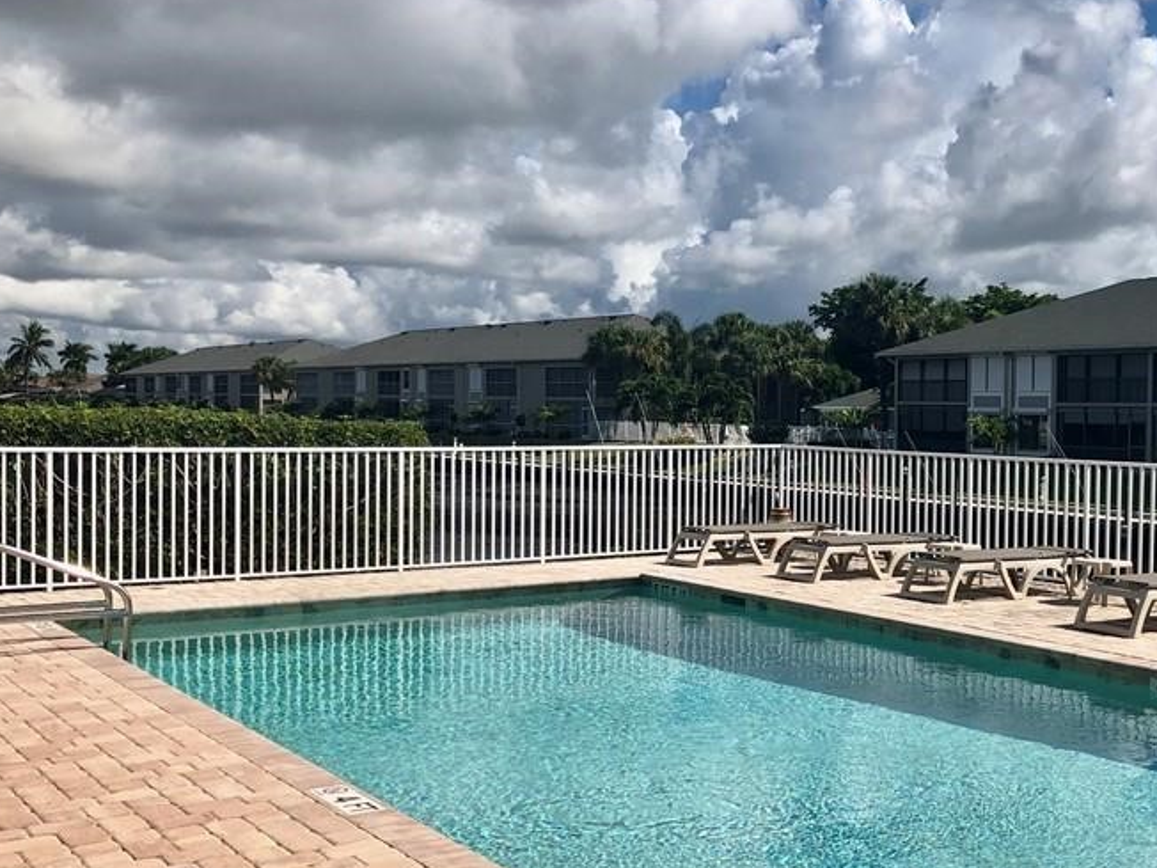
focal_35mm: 44
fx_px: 1471
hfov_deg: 41.8
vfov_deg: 32.9
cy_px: 458
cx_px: 852
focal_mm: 4
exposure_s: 1/4425
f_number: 1.8
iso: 25
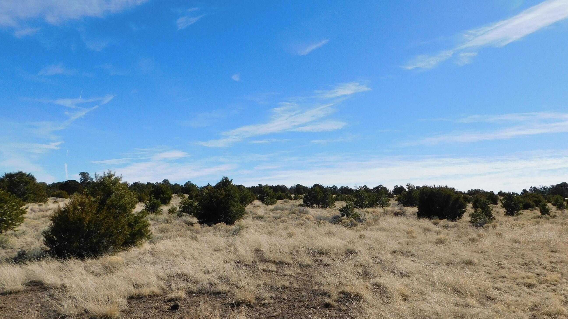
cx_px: 318
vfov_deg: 39.8
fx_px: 437
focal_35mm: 29
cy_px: 204
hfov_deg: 65.8
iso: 125
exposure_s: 1/640
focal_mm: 4
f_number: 6
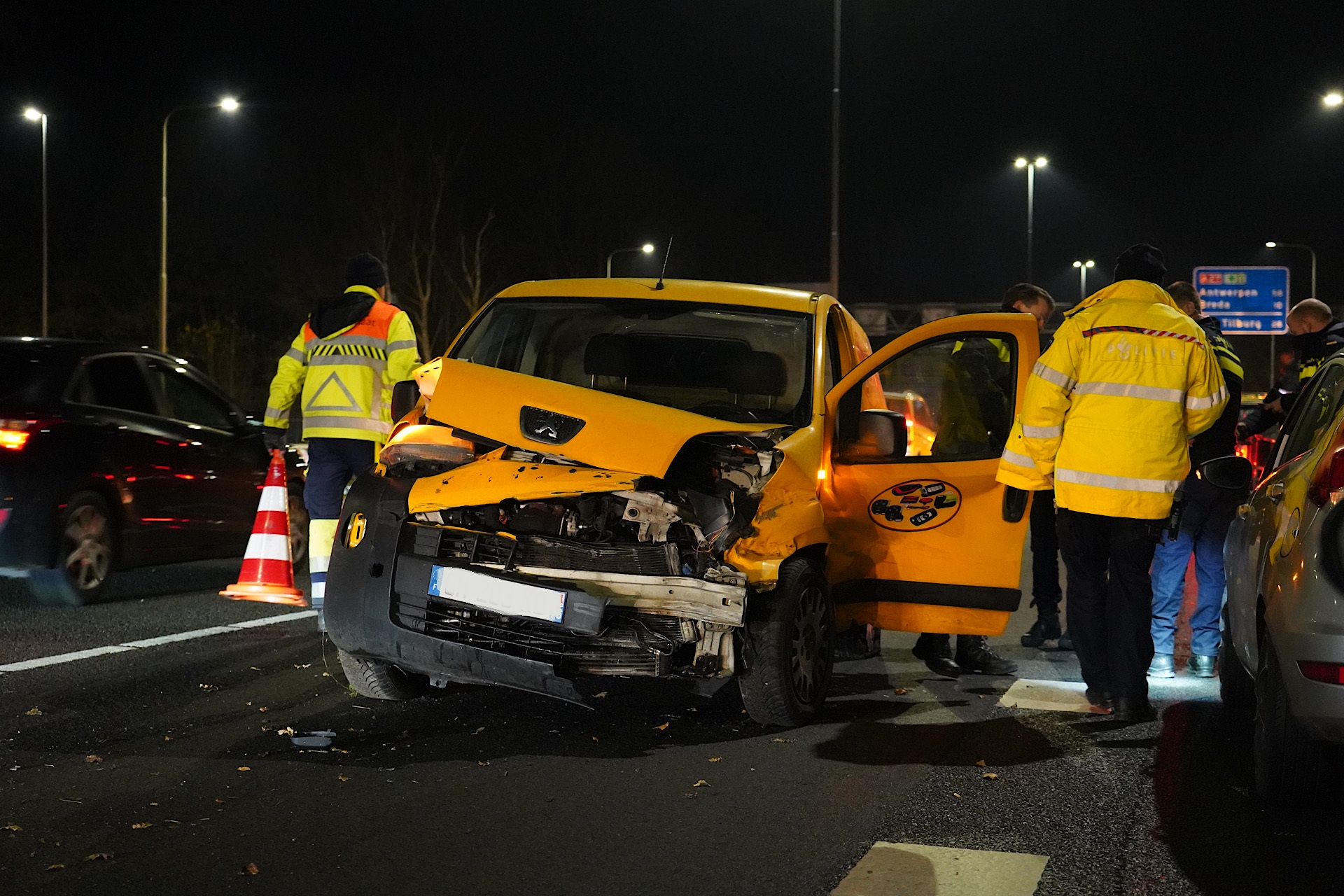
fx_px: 2016
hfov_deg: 36.9
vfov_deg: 25.1
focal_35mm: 54
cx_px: 672
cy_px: 448
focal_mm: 54
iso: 12800
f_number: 4
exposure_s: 1/80
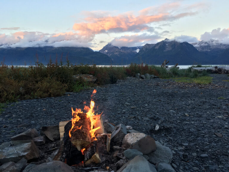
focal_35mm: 29
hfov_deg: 61.7
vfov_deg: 48.2
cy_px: 86
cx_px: 114
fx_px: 192
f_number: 2.2
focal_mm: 4.15
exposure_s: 1/120
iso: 40
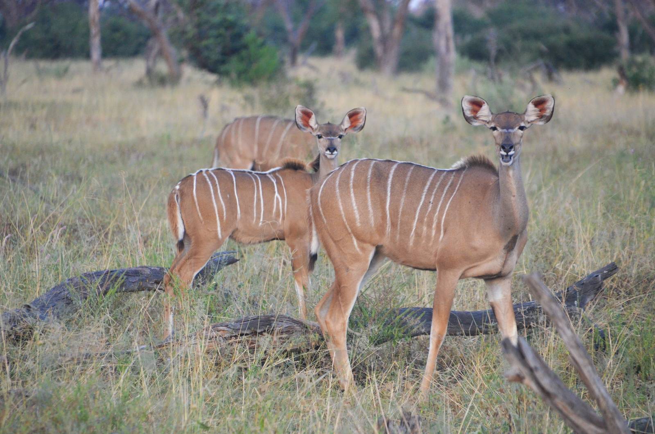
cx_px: 328
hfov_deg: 5.1
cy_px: 217
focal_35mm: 405
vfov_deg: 3.4
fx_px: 7354
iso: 2500
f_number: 7.1
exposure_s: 1/800
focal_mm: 270
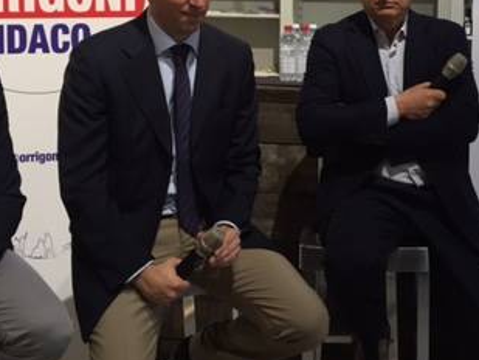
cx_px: 291
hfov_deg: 32.1
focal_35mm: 60
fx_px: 831
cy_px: 34
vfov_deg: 23.8
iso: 100
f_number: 2.2
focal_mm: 4.15
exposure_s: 1/33
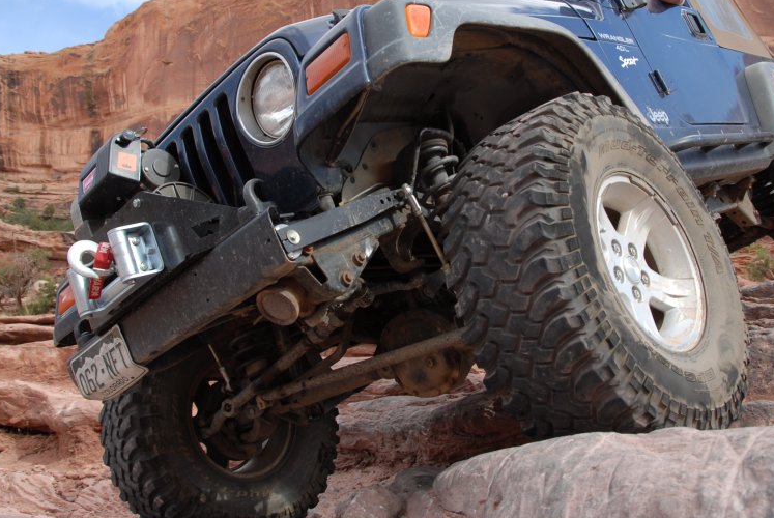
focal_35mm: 37
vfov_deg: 35.8
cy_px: 185
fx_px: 796
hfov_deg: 51.8
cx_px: 422
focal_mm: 18
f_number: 5.6
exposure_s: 1/100
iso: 100
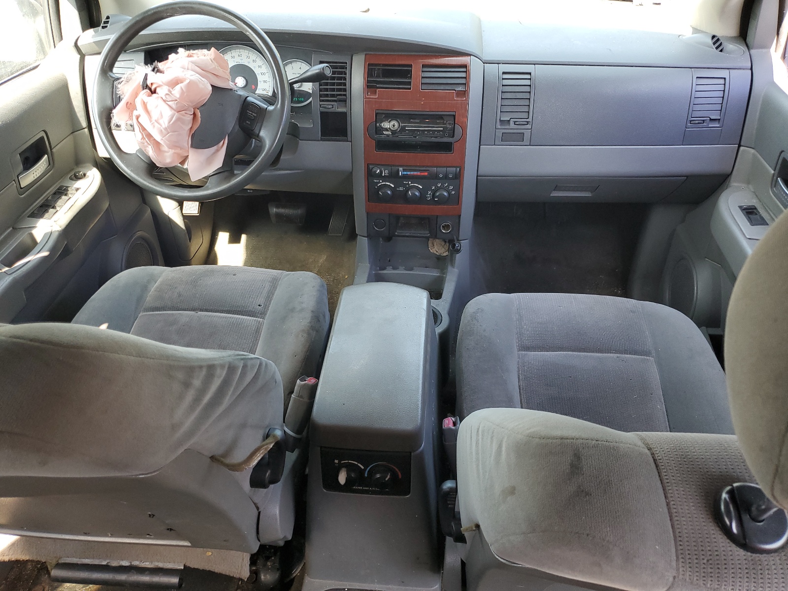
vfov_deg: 53.1
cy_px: 296
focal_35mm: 26
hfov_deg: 67.3
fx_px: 592
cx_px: 394
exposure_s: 1/120
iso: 69
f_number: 1.5
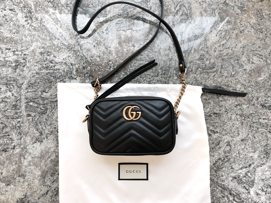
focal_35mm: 30
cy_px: 98
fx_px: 235
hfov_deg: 60.0
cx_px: 137
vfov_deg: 46.8
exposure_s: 1/15
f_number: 1.8
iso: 64
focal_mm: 4
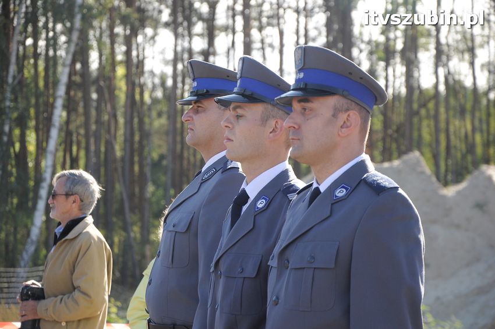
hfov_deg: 13.1
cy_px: 164
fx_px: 2163
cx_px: 248
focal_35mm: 158
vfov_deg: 8.7
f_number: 5.6
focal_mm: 105
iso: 400
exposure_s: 1/500
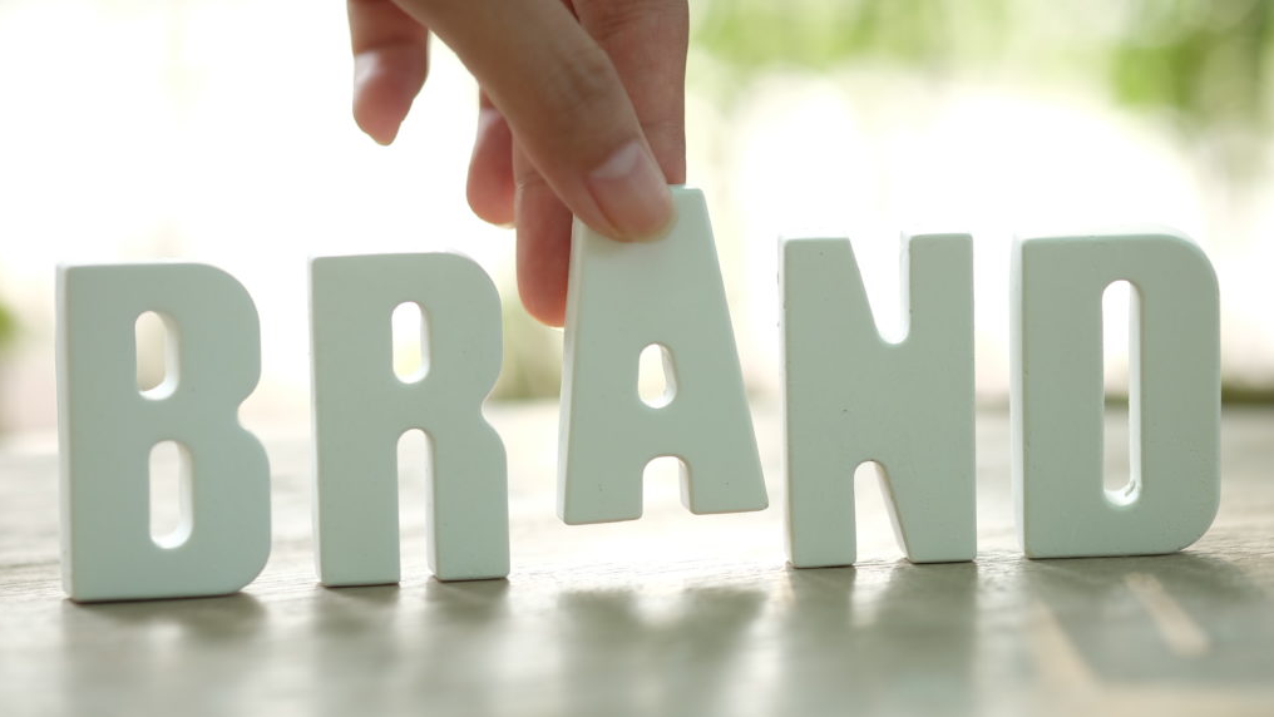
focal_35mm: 95
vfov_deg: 12.7
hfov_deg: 22.4
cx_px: 638
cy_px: 408
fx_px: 3210
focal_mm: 60
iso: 320
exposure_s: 1/240
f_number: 2.8
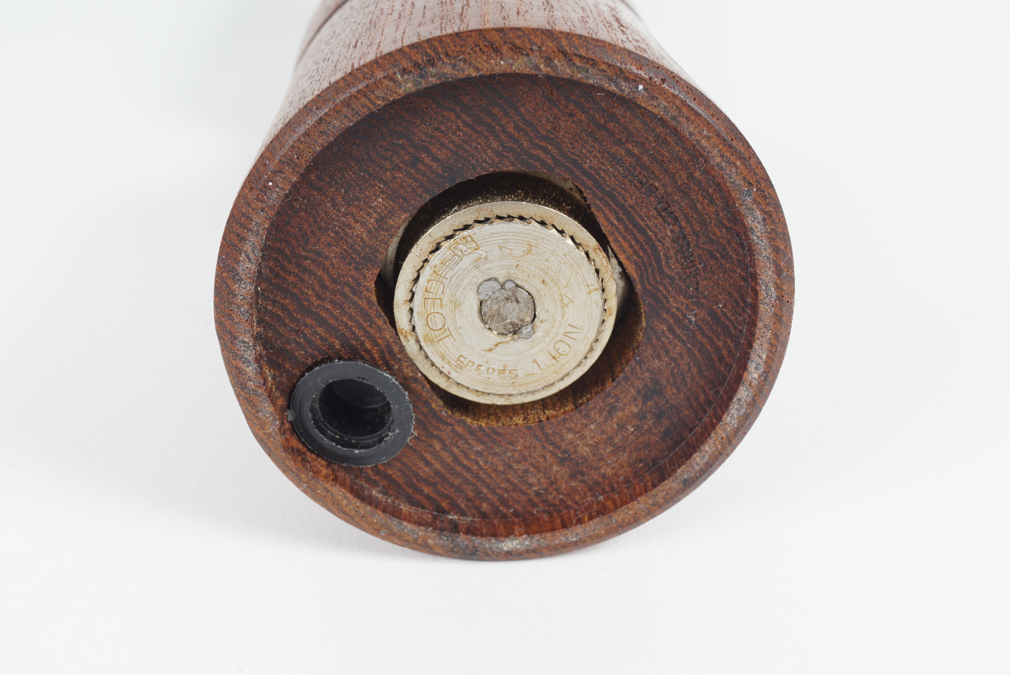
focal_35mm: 60
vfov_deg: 22.7
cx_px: 505
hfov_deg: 33.4
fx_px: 1684
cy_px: 338
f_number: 16
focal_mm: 40
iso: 100
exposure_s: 1/125
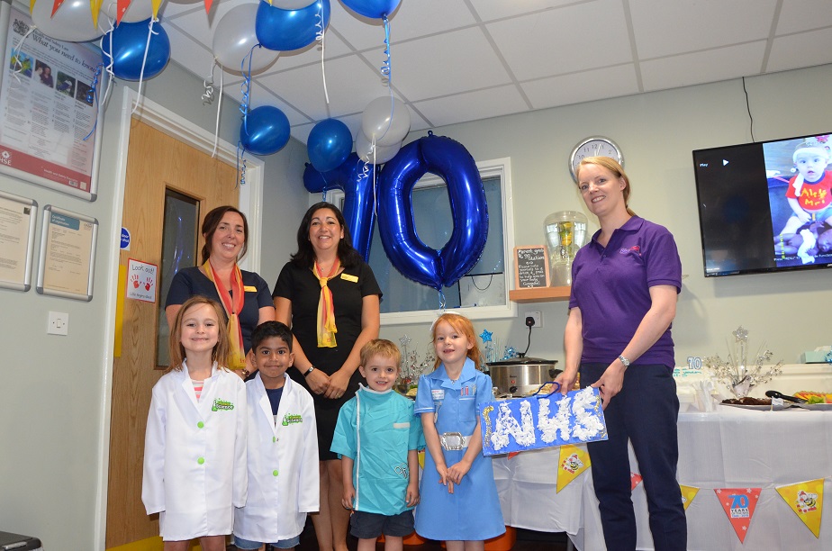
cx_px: 416
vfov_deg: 47.7
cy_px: 276
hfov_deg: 67.5
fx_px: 623
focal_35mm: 27
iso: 1600
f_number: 5.6
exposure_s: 1/60
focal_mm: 18
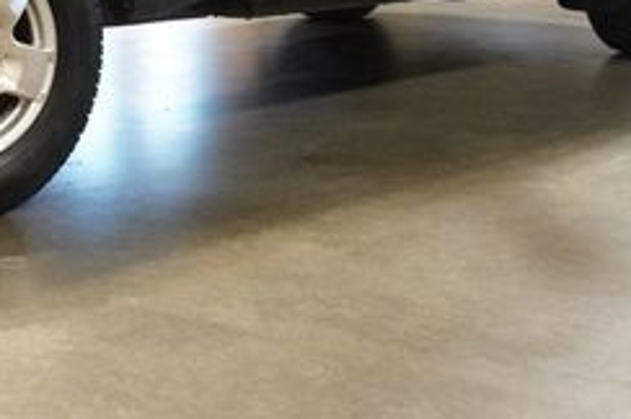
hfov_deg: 29.6
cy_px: -103
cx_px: -10
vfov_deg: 20.0
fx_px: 1103
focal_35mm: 63
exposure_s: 1/160
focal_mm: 16
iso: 5000
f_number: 3.5
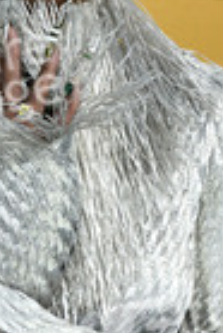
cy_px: 211
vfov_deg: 7.9
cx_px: 8
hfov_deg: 5.3
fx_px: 2400
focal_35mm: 259
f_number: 6.3
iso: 2500
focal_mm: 90
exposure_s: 1/250
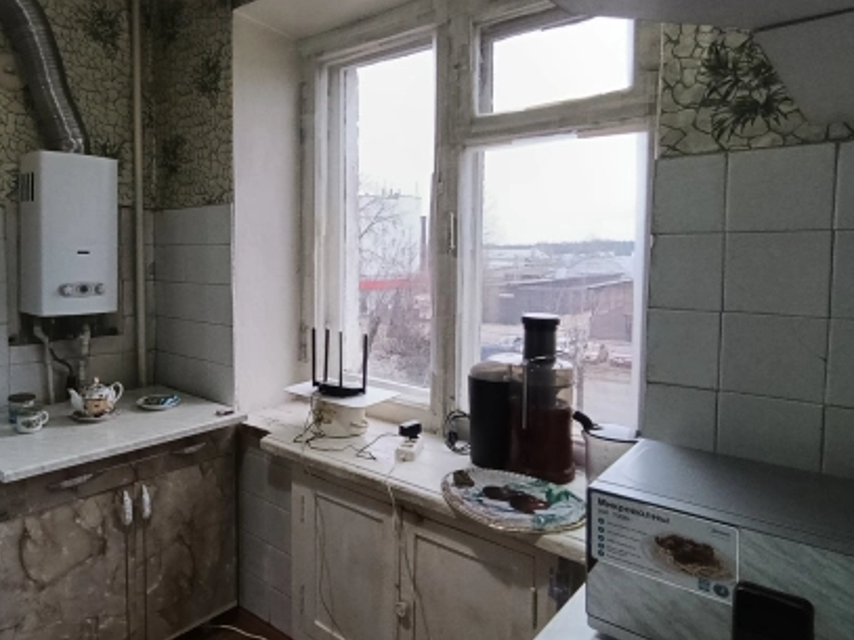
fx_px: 567
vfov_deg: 58.7
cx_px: 292
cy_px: 290
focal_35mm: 23
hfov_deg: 72.0
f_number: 2.2
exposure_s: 1/50
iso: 335
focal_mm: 1.65
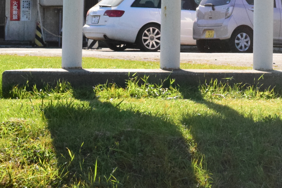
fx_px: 1285
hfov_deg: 12.1
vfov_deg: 8.3
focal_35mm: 164
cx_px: 382
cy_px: -66
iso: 3200
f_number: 20
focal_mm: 36
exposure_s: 1/1250
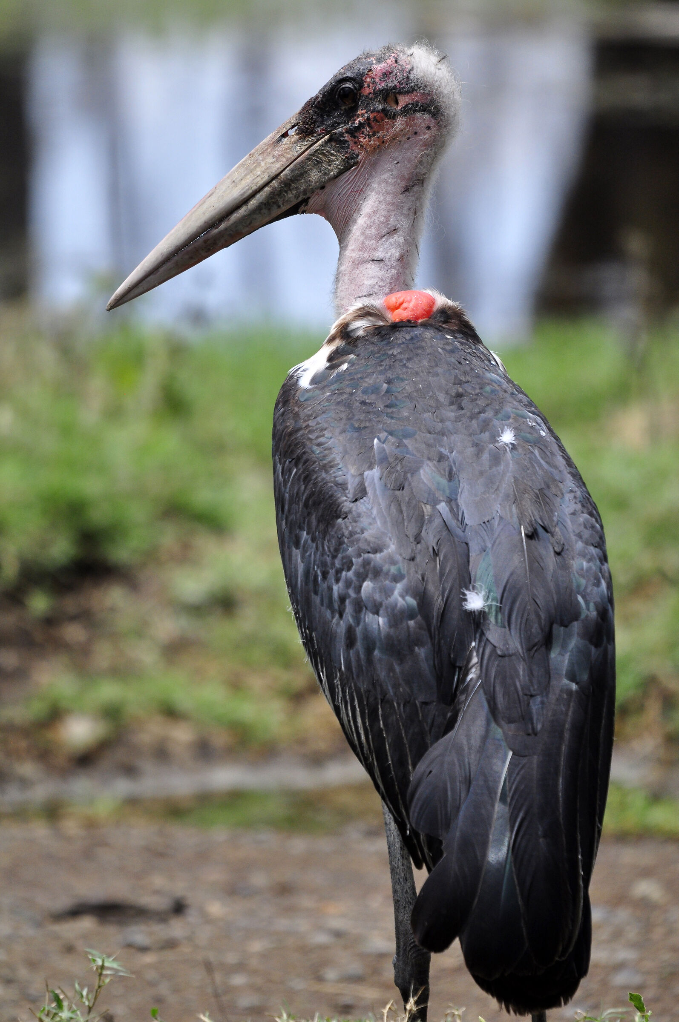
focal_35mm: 600
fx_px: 17018
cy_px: 511
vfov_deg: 3.4
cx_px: 340
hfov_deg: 2.3
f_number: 6.3
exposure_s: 1/1600
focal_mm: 400
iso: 640
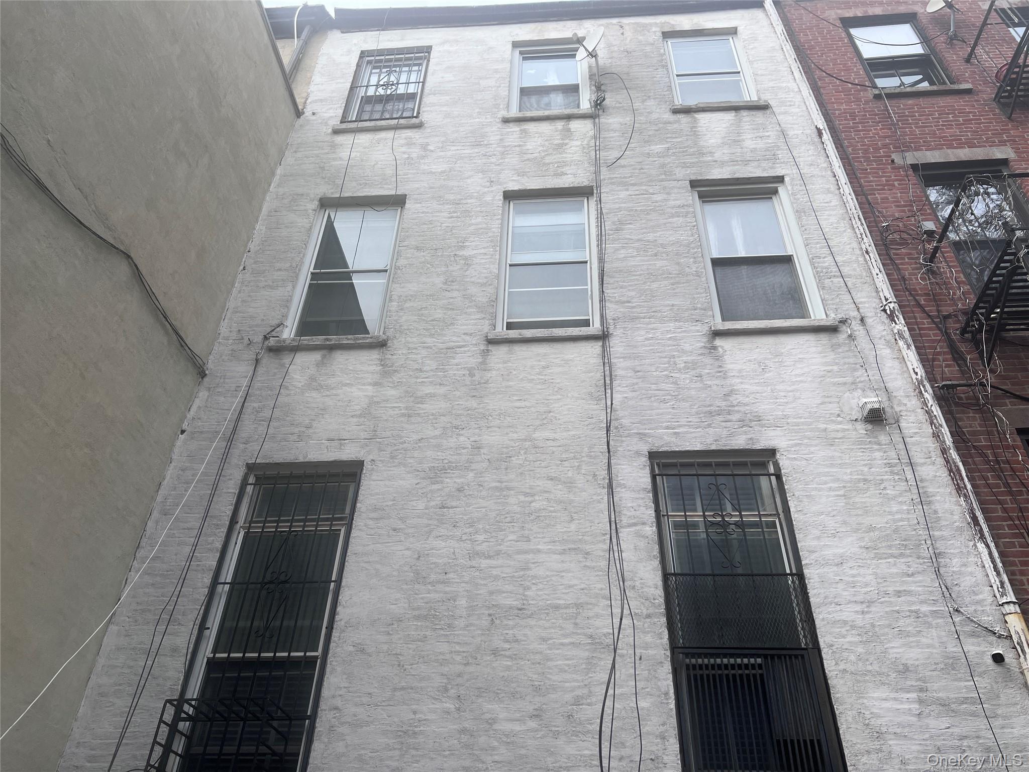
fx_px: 773
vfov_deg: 53.1
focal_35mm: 26
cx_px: 514
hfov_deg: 67.3
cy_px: 386
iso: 50
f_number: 1.5
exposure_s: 1/2045
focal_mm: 5.7
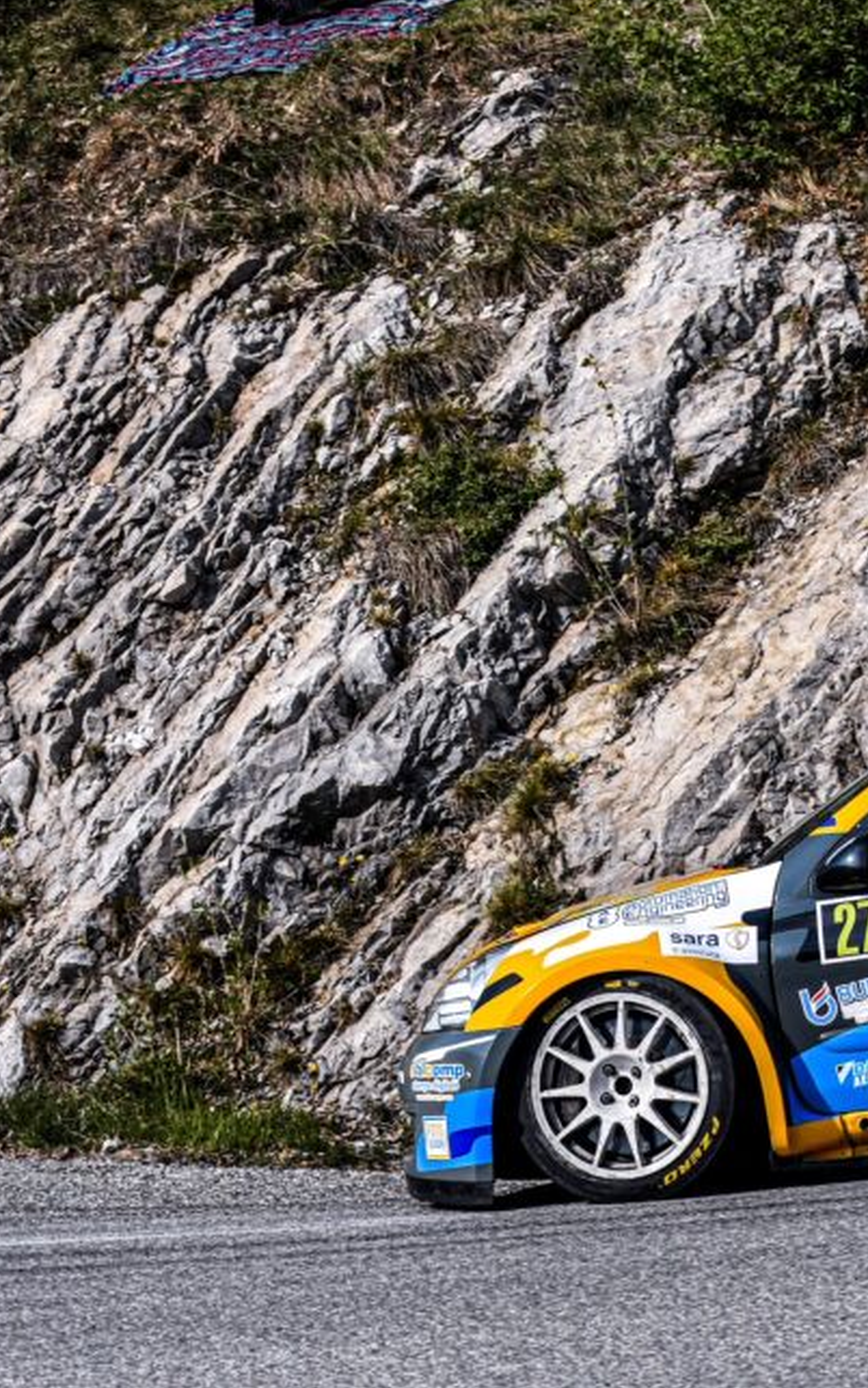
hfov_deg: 10.2
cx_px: 952
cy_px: 692
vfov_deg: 16.5
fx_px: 4797
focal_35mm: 127
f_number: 5.6
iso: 400
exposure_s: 1/3200
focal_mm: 55
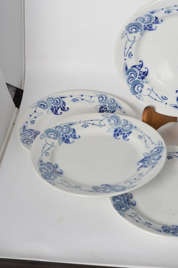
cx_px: 89
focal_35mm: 75
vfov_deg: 27.0
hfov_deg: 18.1
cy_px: 134
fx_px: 559
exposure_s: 1/125
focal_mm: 50
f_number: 11
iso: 100
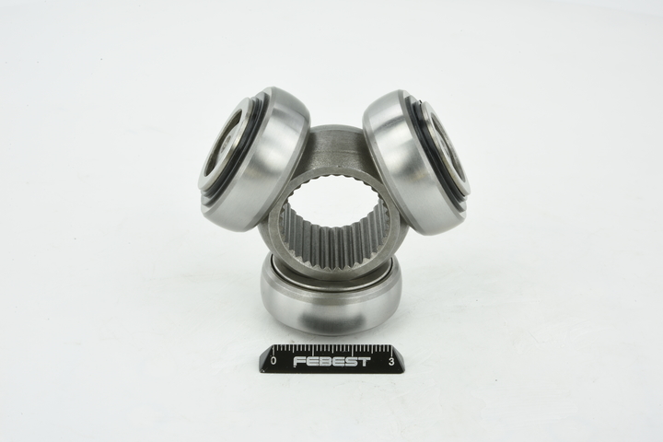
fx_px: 1105
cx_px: 332
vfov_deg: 22.6
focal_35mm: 60
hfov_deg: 33.4
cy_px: 221
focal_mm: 60
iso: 64
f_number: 32
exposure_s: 1/2.5
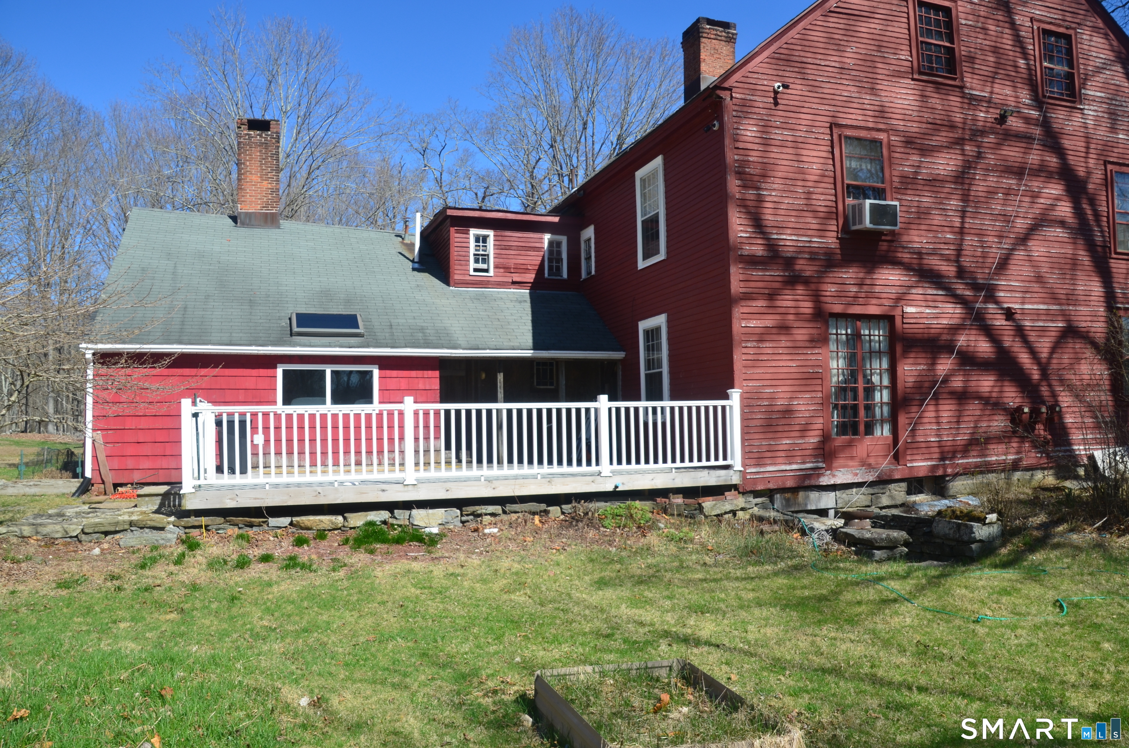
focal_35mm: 27
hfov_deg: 67.5
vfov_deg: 47.7
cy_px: 374
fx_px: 845
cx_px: 564
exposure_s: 1/125
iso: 125
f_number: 11
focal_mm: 18
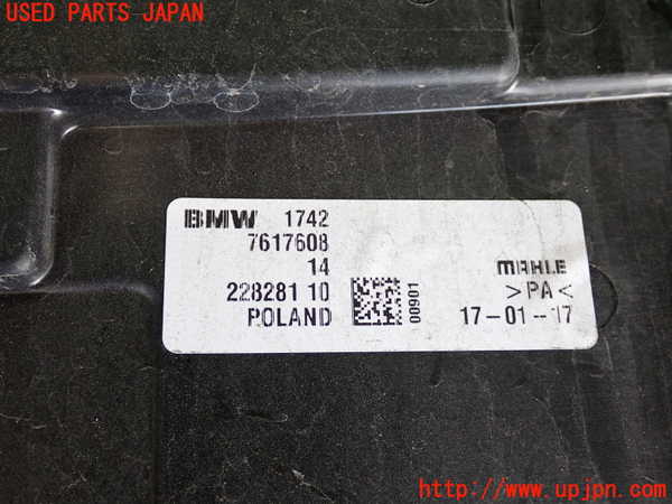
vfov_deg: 35.1
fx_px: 796
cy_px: 252
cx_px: 336
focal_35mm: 41
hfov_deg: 45.8
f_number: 2.8
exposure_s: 1/60
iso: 200
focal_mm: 7.31
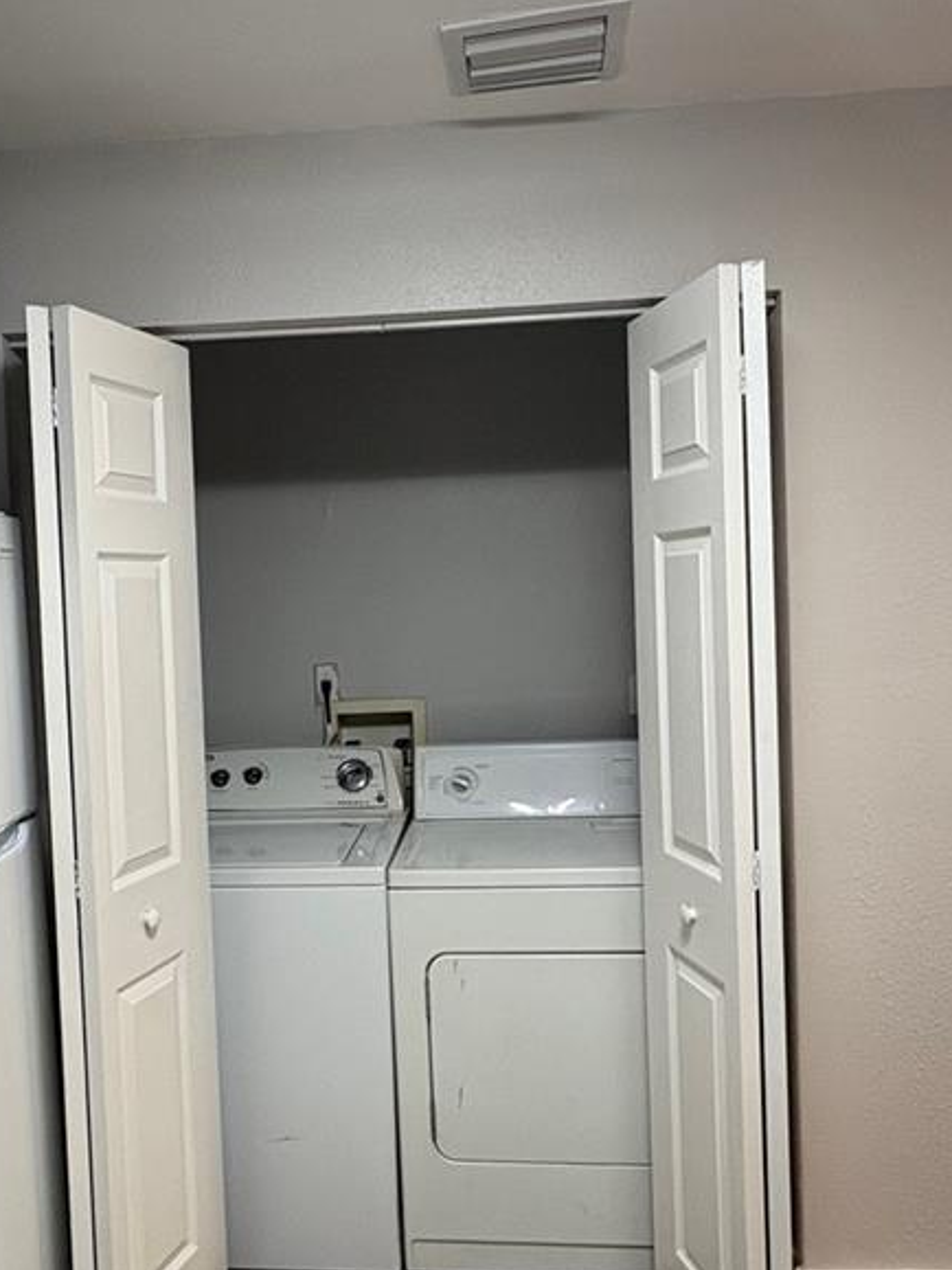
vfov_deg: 61.7
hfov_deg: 48.0
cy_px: 632
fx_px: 1064
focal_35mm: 29
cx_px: 395
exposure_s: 1/60
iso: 250
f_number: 2.2
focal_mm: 2.22
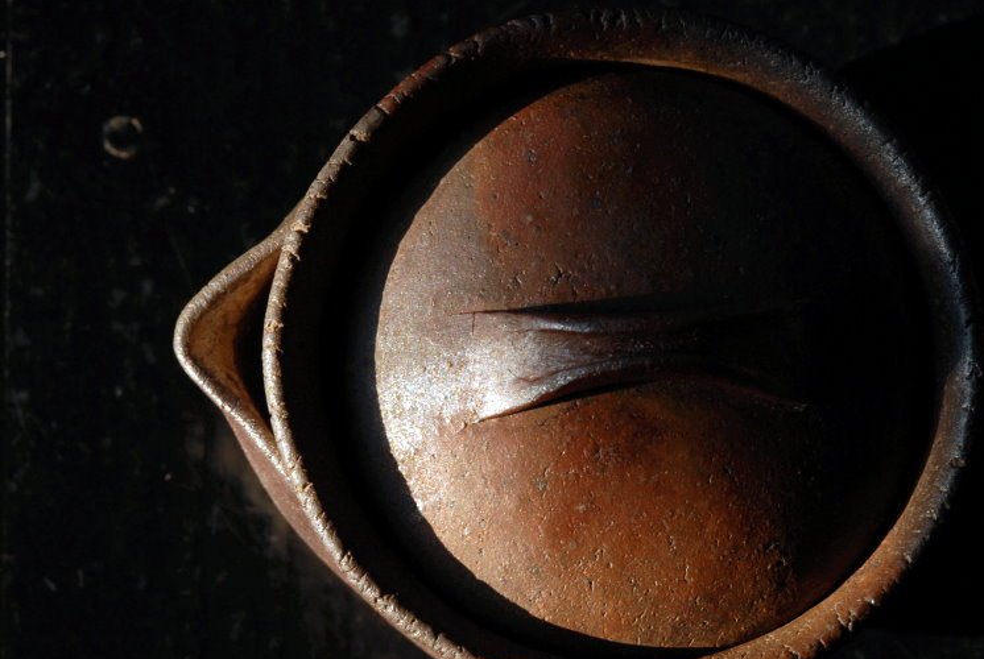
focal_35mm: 180
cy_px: 373
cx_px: 498
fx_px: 4916
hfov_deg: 11.4
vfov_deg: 7.7
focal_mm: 105
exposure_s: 1/80
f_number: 16
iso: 400
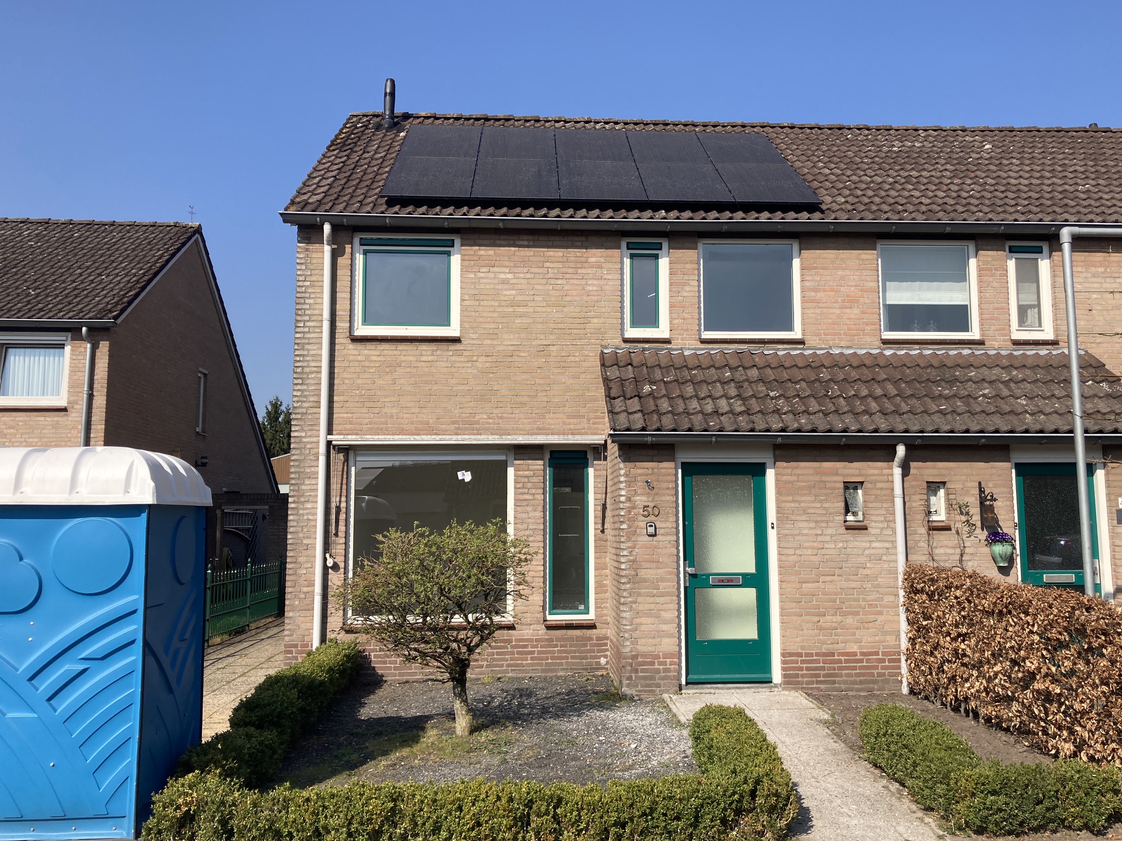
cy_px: 416
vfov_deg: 45.4
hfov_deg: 58.3
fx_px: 1005
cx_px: 605
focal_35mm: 31
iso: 20
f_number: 1.8
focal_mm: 3.99
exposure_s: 1/2088
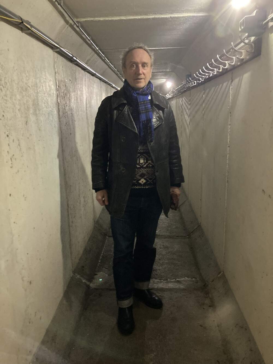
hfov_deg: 49.8
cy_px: 182
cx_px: 136
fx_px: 294
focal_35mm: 28
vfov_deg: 63.4
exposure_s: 1/21
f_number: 1.8
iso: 640
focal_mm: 3.99
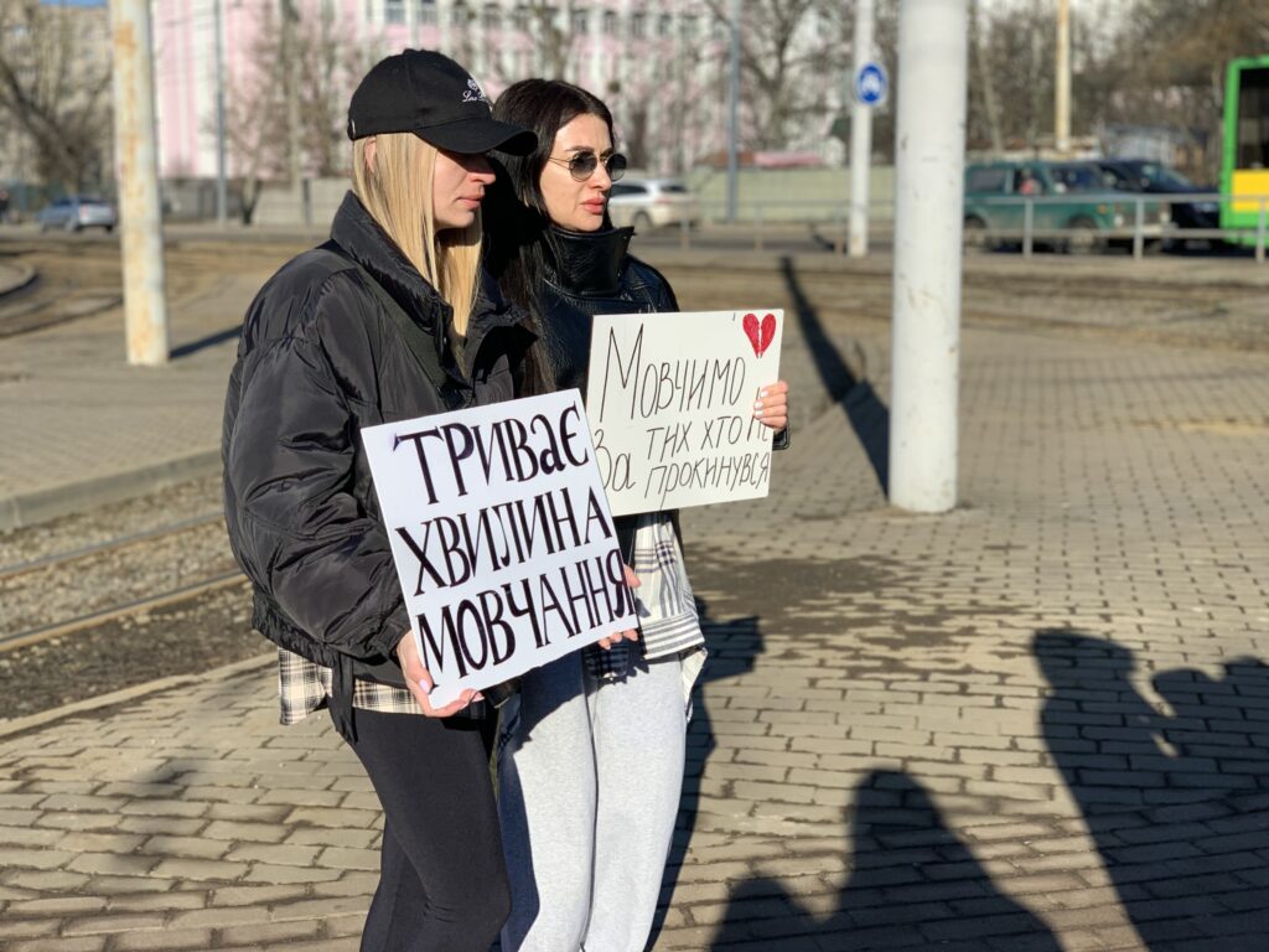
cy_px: 476
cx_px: 634
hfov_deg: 36.8
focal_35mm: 52
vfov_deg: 28.0
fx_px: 1906
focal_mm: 6
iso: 16
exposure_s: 1/1845
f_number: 2.4
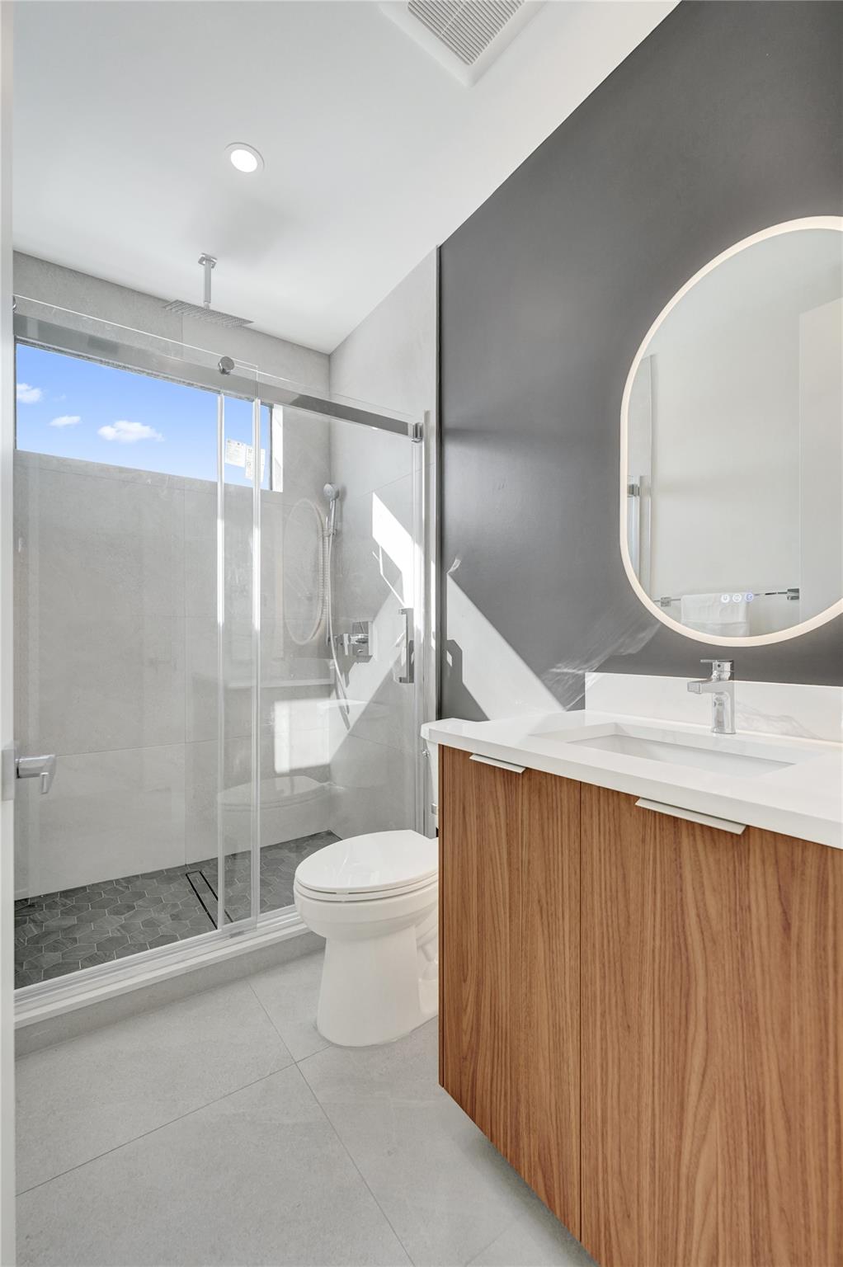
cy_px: 634
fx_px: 492
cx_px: 422
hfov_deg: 81.1
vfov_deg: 104.3
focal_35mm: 14
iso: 1250
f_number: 5.6
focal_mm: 14
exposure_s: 1/500
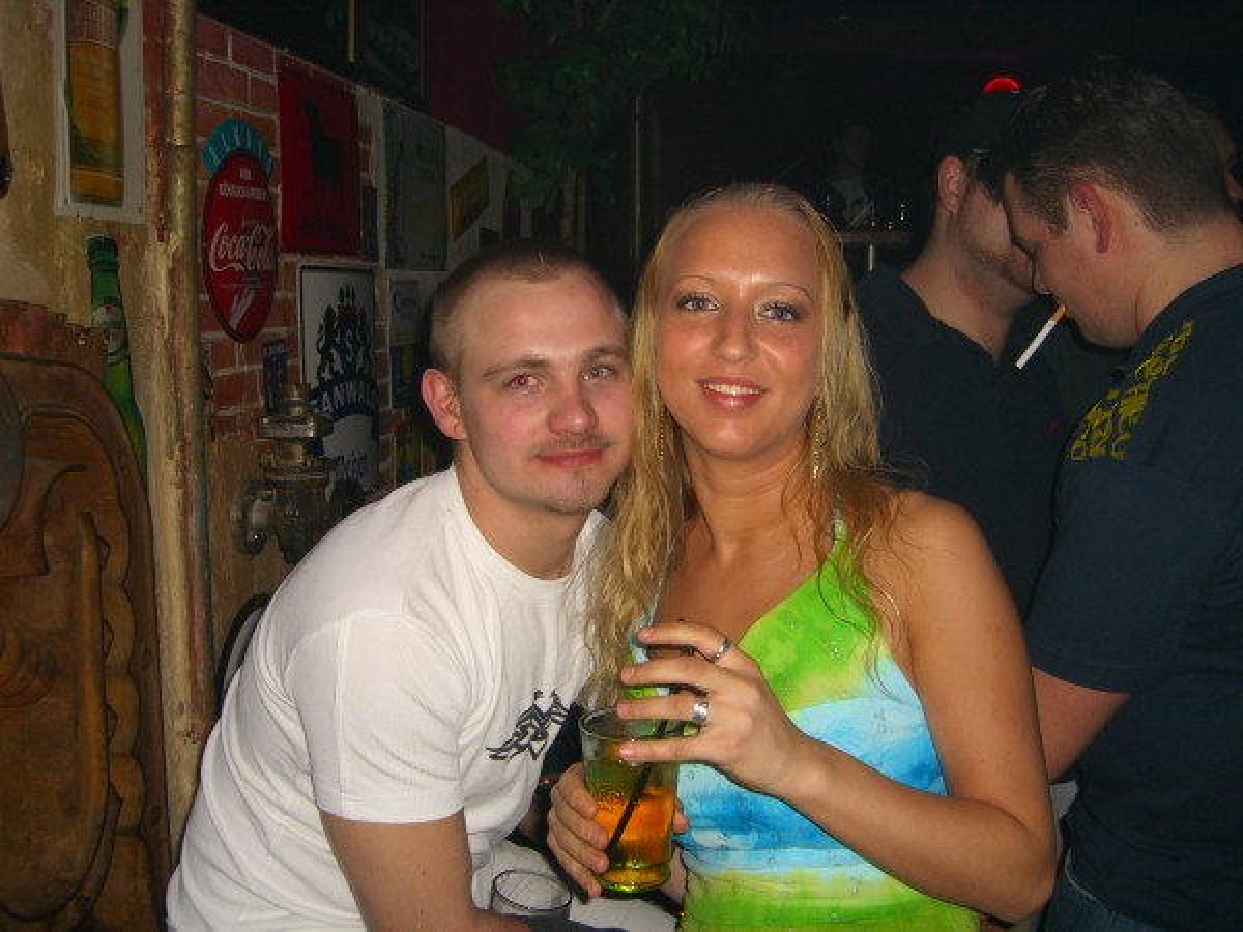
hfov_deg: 49.0
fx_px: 1365
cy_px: 466
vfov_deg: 37.7
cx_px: 622
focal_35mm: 38
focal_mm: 7.9
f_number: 2.8
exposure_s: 1/60
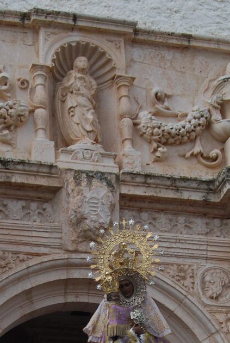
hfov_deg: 11.5
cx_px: 63
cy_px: 377
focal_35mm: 119
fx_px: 1136
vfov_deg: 16.6
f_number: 6.3
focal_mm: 35
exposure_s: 1/160
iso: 100
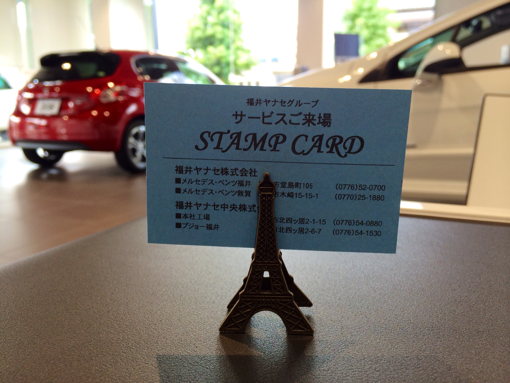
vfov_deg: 46.8
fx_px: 442
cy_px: 192
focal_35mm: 30
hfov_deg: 60.0
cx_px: 255
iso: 50
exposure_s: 1/60
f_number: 2.2
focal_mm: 4.12
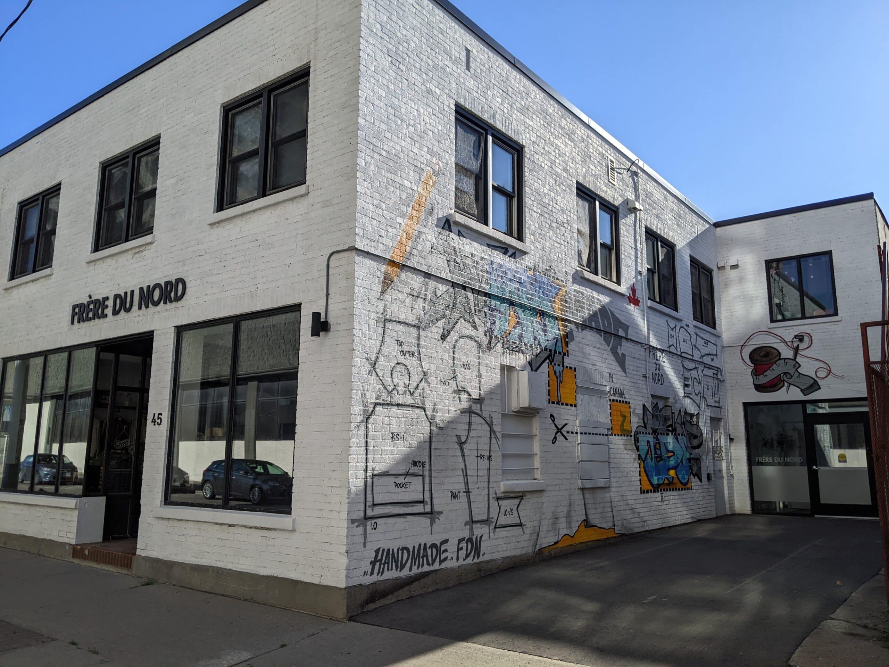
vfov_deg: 51.4
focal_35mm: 27
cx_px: 444
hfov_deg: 65.3
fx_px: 693
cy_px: 334
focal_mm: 4.44
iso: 57
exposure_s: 1/3906
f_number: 1.8
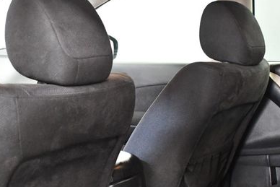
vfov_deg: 20.5
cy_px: 139
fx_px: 513
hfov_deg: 30.5
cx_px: 120
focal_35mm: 66
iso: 4500
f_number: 3.8
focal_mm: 20
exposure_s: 1/60
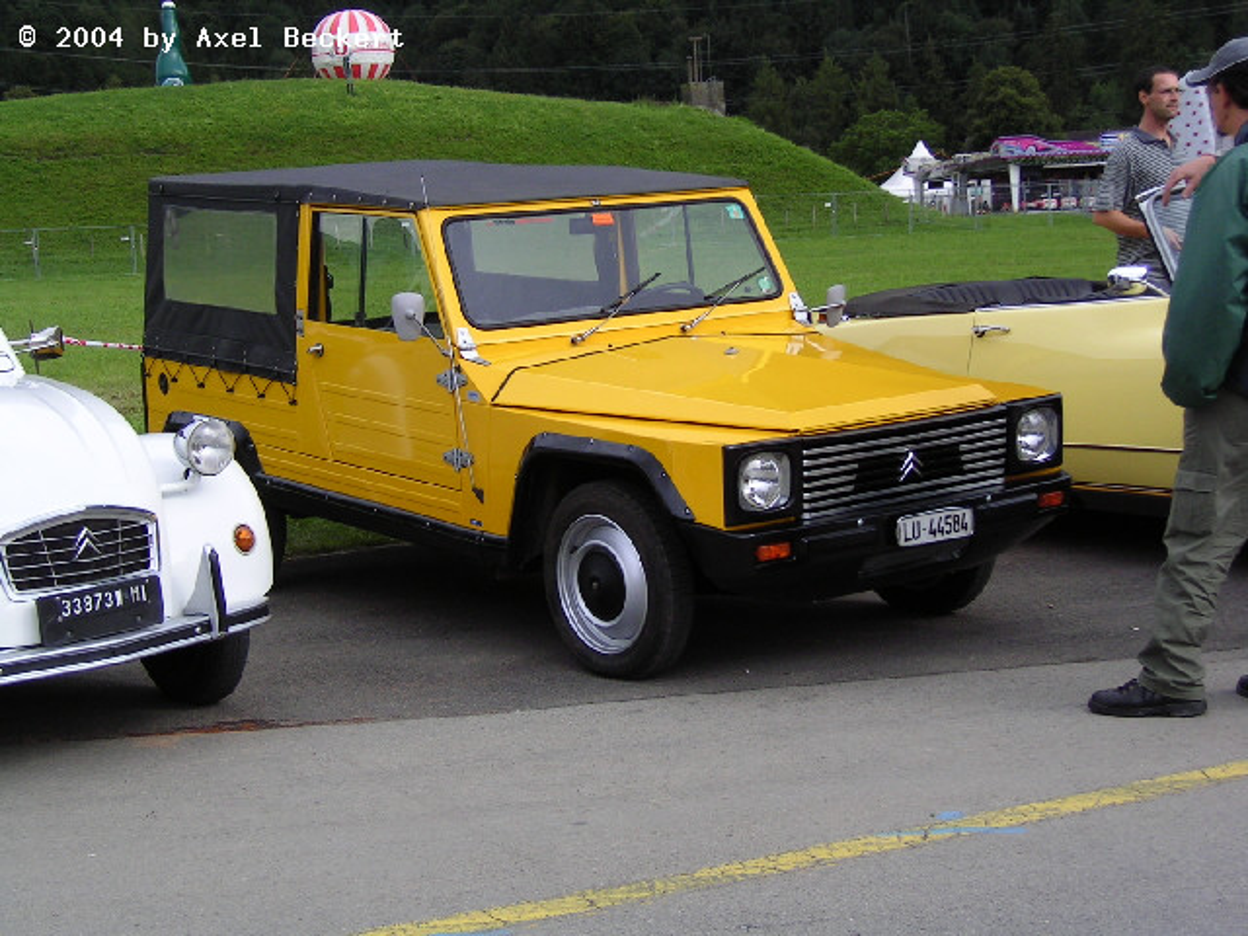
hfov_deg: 32.7
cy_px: 468
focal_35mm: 59
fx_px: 2127
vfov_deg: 24.8
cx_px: 624
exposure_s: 1/428
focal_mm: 9.3
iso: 50
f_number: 3.6
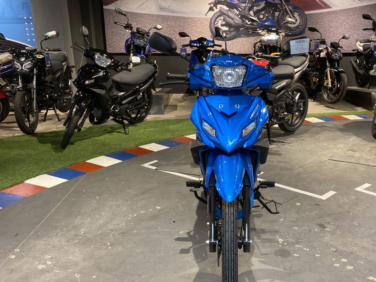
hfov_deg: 52.2
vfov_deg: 40.7
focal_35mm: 35
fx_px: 380
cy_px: 157
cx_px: 228
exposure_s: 1/50
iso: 125
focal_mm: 4.25
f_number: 1.8
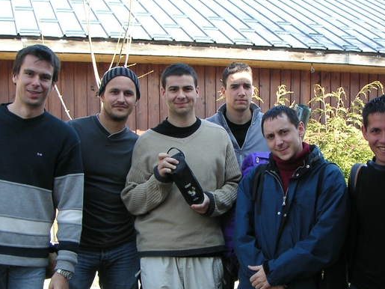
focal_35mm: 59
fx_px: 656
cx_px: 225
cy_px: 196
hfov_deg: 32.6
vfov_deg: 24.7
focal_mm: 6
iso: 50
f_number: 2.8
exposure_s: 1/90
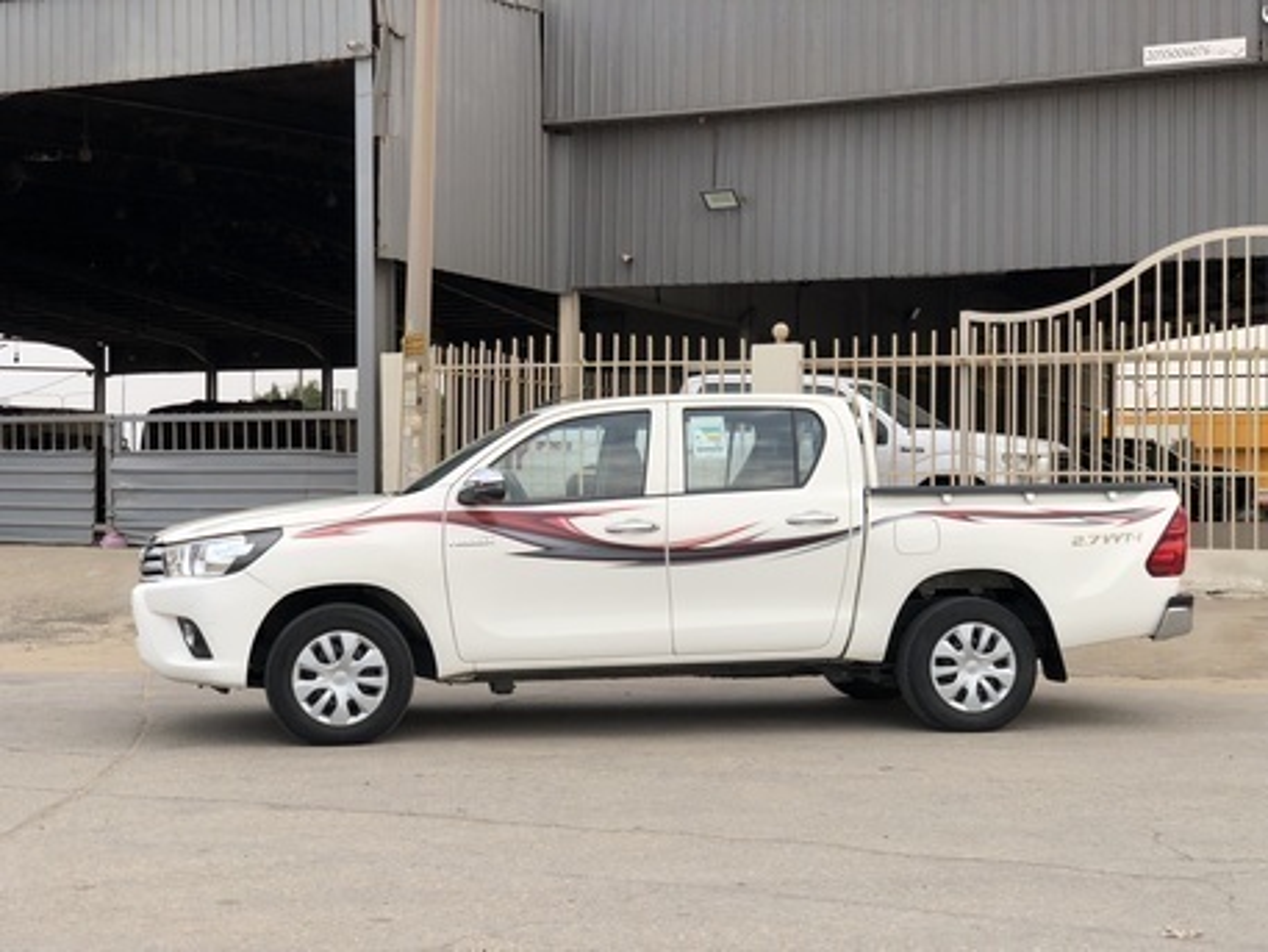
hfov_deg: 36.8
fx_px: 1905
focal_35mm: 52
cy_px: 476
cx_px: 634
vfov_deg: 28.0
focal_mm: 6
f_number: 2.4
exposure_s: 1/390
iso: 16
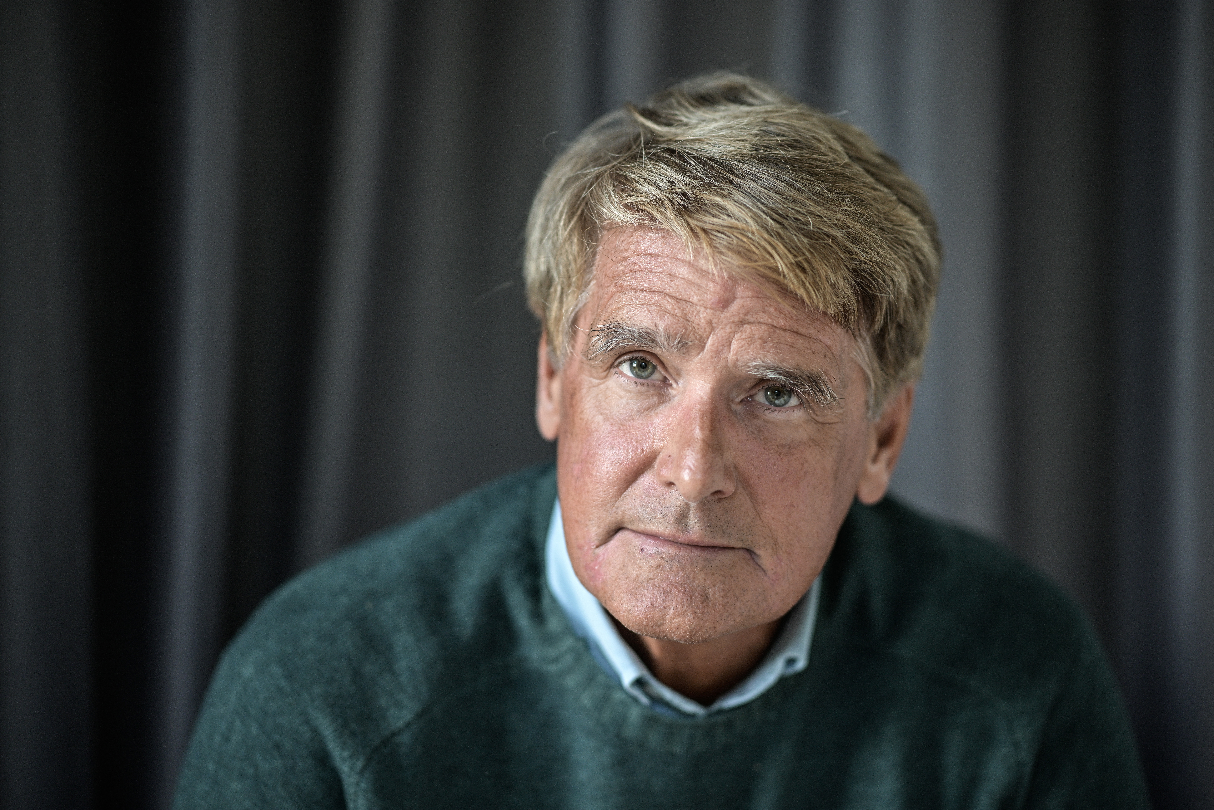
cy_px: 405
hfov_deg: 19.5
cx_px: 607
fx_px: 3541
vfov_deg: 13.0
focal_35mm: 105
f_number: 1.8
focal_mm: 105
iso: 800
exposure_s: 1/250
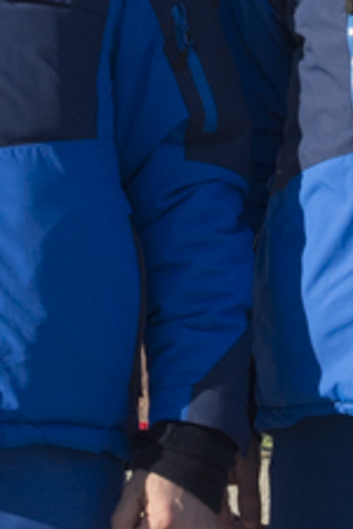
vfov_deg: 6.4
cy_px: -24
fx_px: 4706
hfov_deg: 4.3
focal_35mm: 320
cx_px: -118
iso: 500
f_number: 13
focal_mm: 48
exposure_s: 1/500
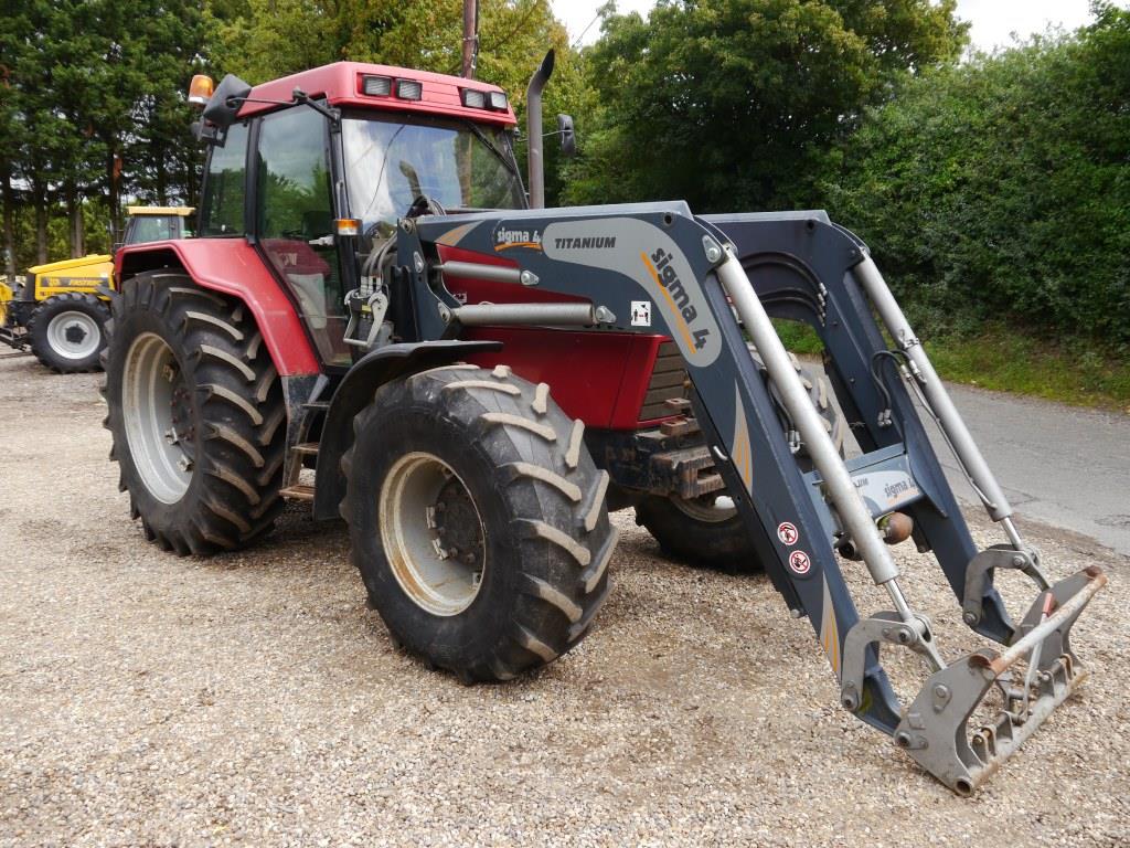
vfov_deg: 49.7
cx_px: 565
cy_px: 424
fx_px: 914
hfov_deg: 63.4
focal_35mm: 28
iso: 160
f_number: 5
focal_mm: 14
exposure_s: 1/250
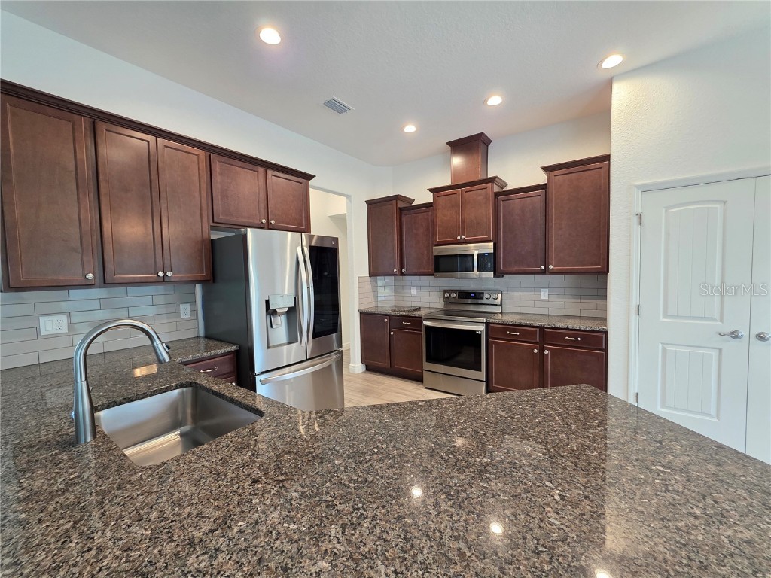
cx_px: 386
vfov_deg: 89.9
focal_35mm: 13
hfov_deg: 106.2
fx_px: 290
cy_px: 289
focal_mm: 2.2
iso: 200
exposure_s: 1/60
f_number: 1.9
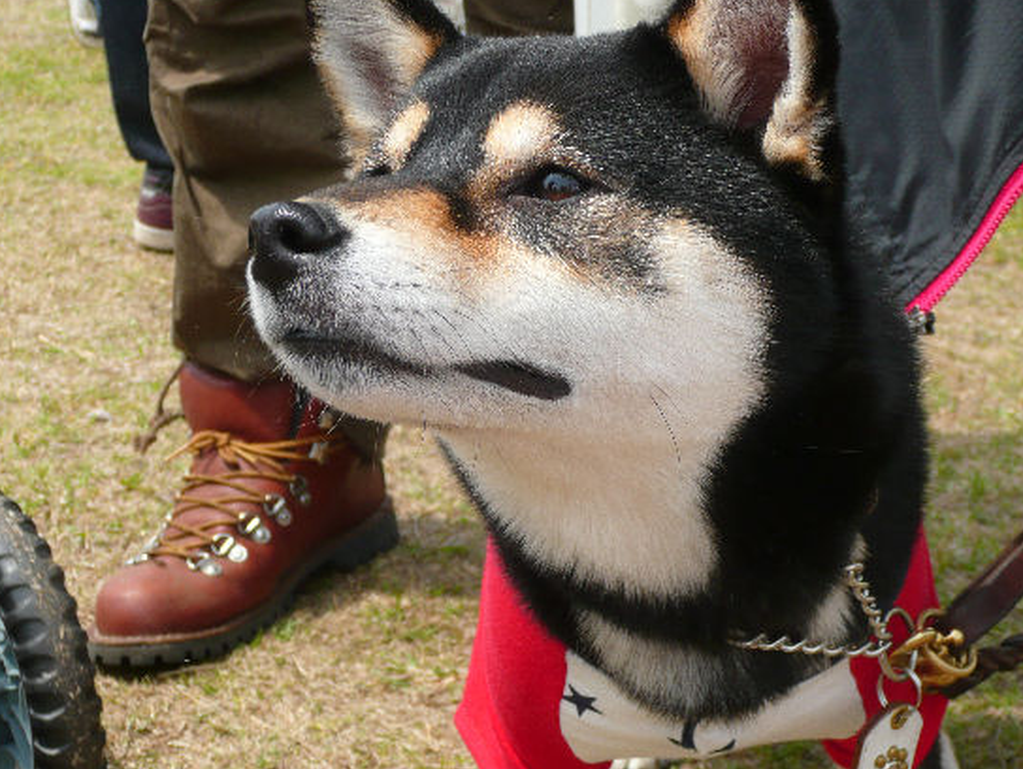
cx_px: 539
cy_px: 358
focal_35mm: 72
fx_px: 2129
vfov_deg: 20.5
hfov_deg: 27.0
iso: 100
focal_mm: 11
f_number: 4.5
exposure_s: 1/320
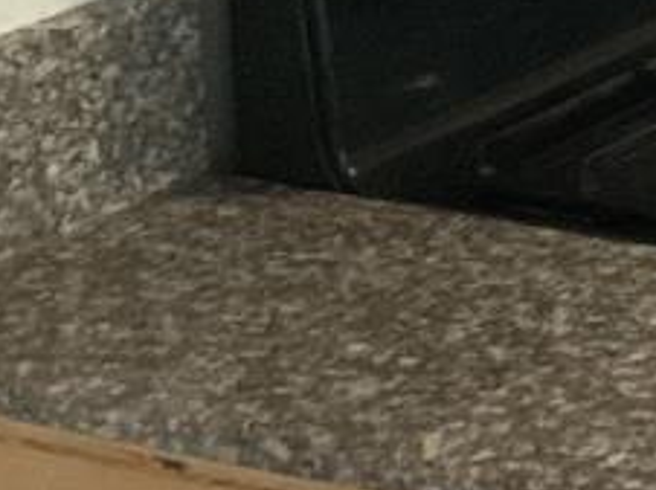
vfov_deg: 7.1
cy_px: -219
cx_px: 1559
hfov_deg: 8.8
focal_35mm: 206
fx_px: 3900
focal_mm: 3.3
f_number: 2.4
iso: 250
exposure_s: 1/60
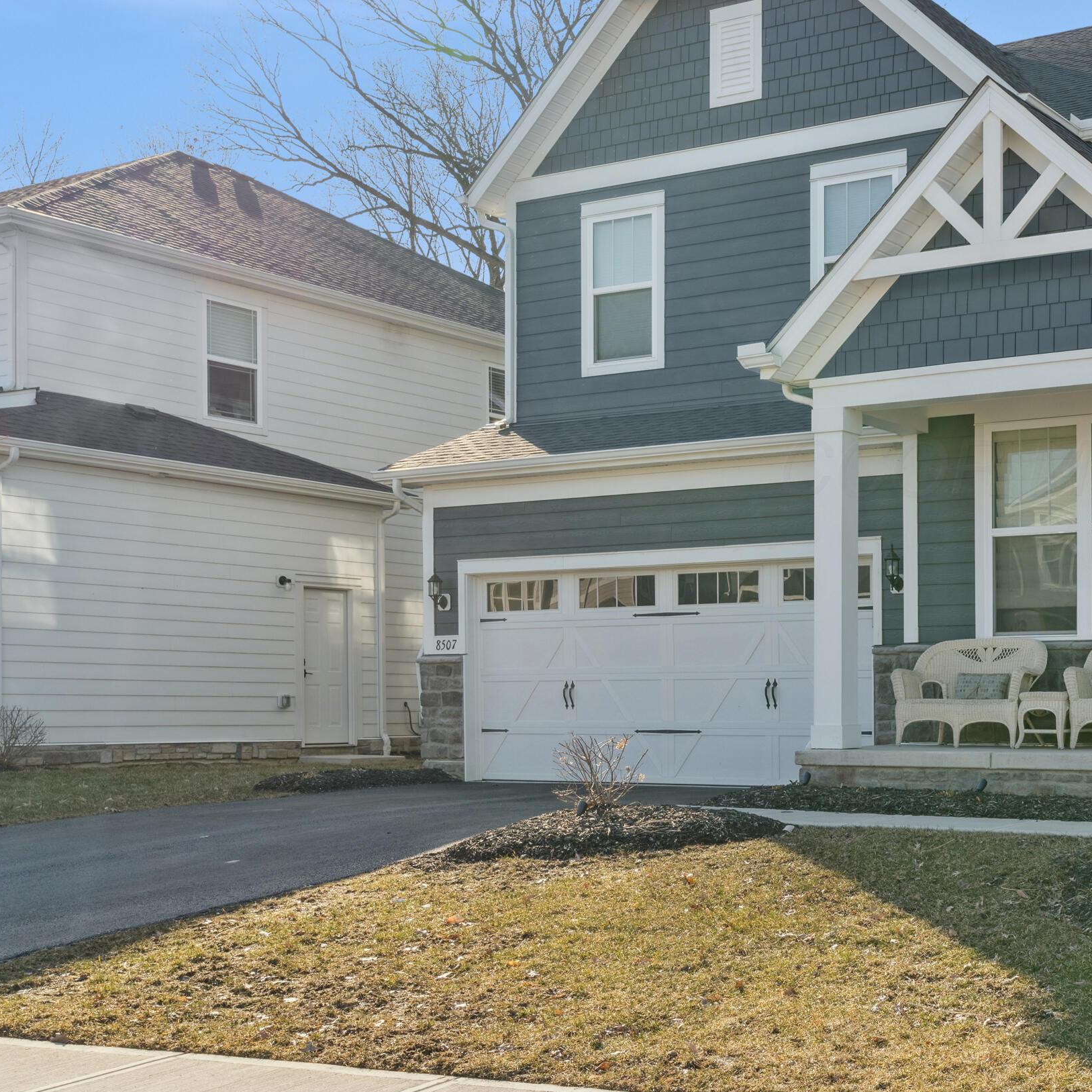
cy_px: 467
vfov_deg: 36.0
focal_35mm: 47
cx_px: 983
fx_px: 1677
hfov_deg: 34.1
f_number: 10
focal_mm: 30
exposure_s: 1/125
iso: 320
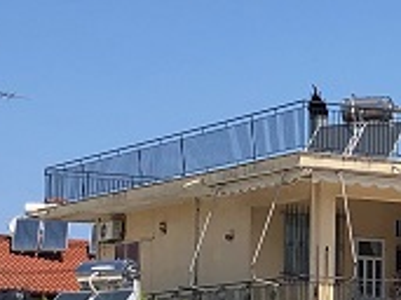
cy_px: 211
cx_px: 507
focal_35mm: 165
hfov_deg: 11.7
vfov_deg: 9.0
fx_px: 1910
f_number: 1.8
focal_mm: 4
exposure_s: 1/1919
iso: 20
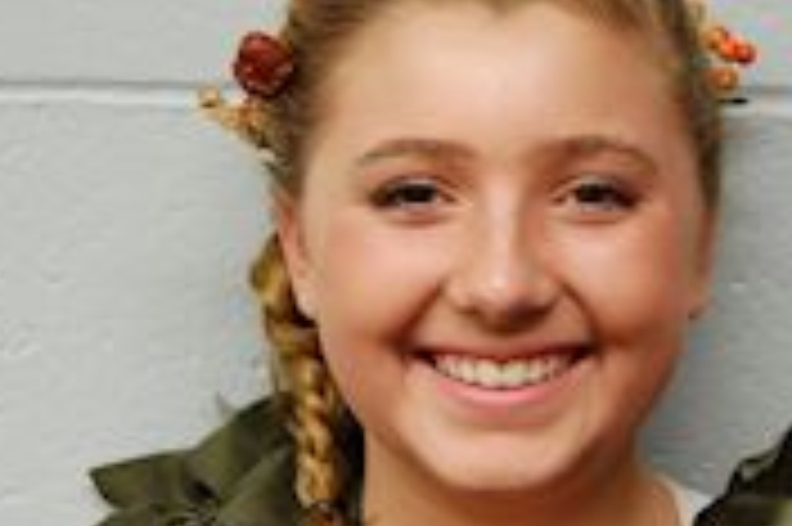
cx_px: 513
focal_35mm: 134
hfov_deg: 15.3
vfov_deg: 10.2
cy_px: 308
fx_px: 2951
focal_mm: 35
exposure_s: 1/25
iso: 800
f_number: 4.8
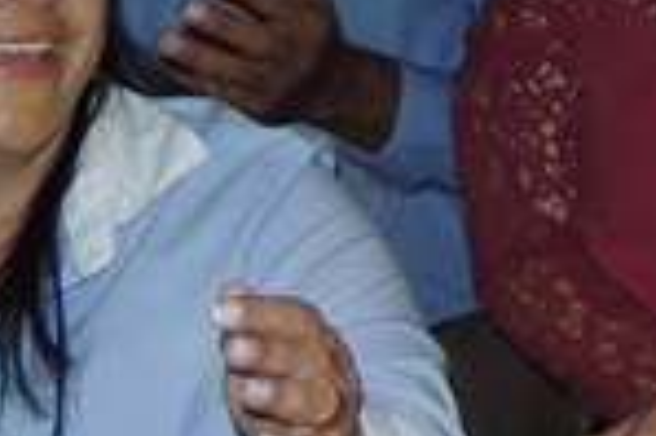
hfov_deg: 12.8
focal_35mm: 134
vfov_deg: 9.9
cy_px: -203
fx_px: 2439
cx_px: 1426
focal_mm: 4.3
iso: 200
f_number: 3
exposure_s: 1/30
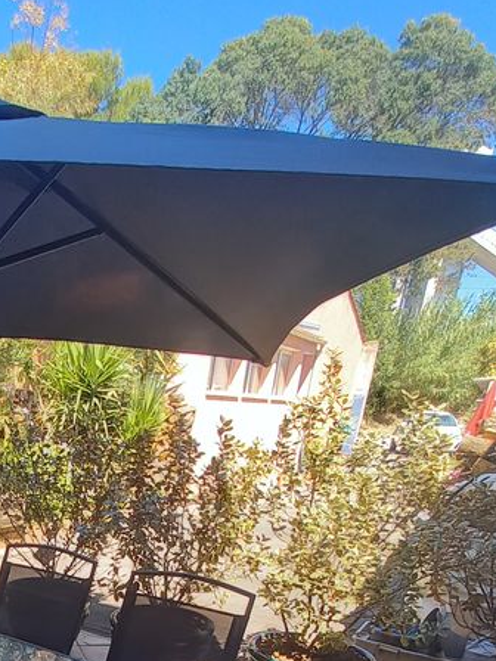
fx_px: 554
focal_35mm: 29
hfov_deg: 40.9
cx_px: -19
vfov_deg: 49.3
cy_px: 673
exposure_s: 1/114
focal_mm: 1.42
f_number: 2.2
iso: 40
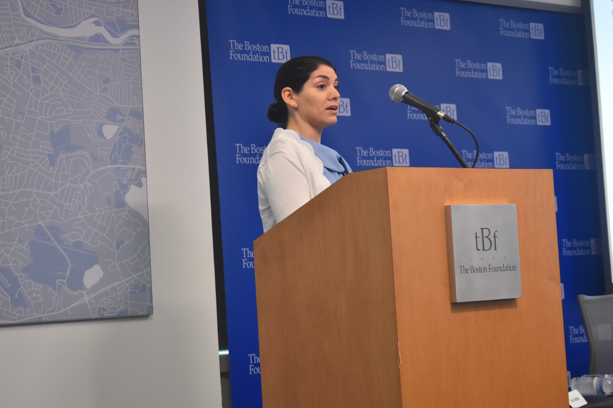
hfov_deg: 24.6
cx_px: 306
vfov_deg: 16.6
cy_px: 204
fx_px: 1405
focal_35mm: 82
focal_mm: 55
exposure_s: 1/60
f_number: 5.6
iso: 1600
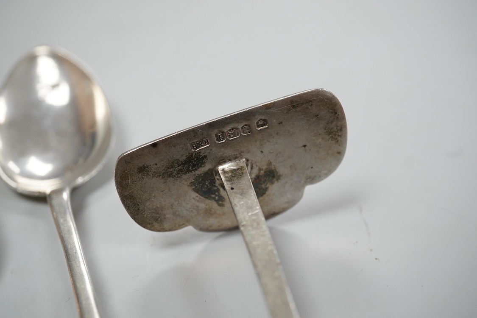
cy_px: 159
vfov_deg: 29.9
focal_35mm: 45
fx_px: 596
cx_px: 238
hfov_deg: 43.6
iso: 2500
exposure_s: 1/400
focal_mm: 30
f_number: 8
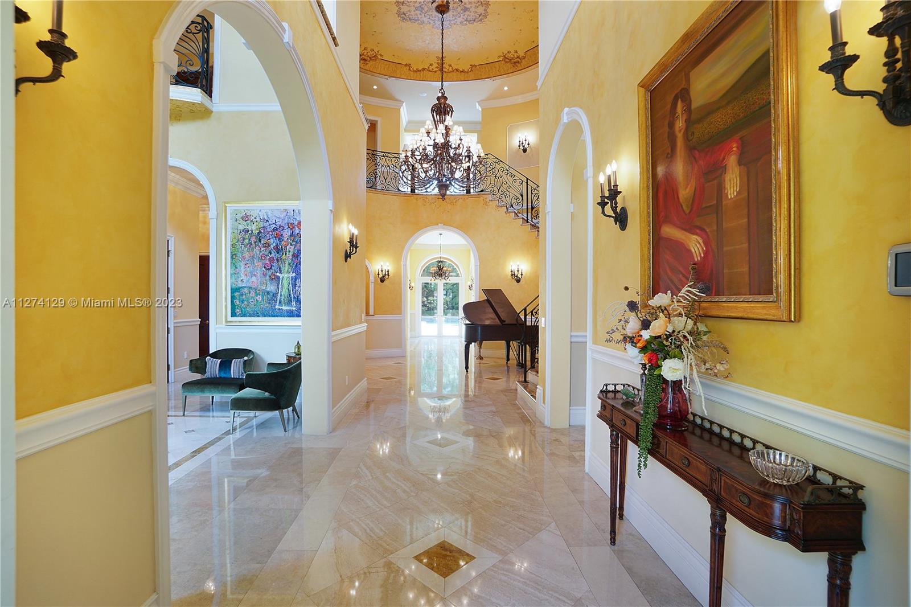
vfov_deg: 77.3
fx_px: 379
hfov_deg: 100.4
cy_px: 304
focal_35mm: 15
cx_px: 456
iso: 125
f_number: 6.3
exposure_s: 1/6
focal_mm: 10
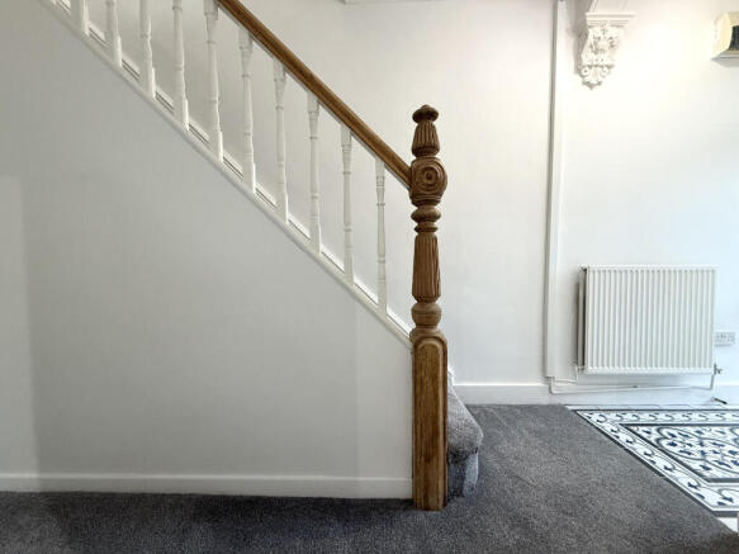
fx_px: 299
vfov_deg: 85.7
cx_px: 370
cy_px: 277
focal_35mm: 14
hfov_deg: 102.1
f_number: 2.2
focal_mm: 2.22
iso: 320
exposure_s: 1/100
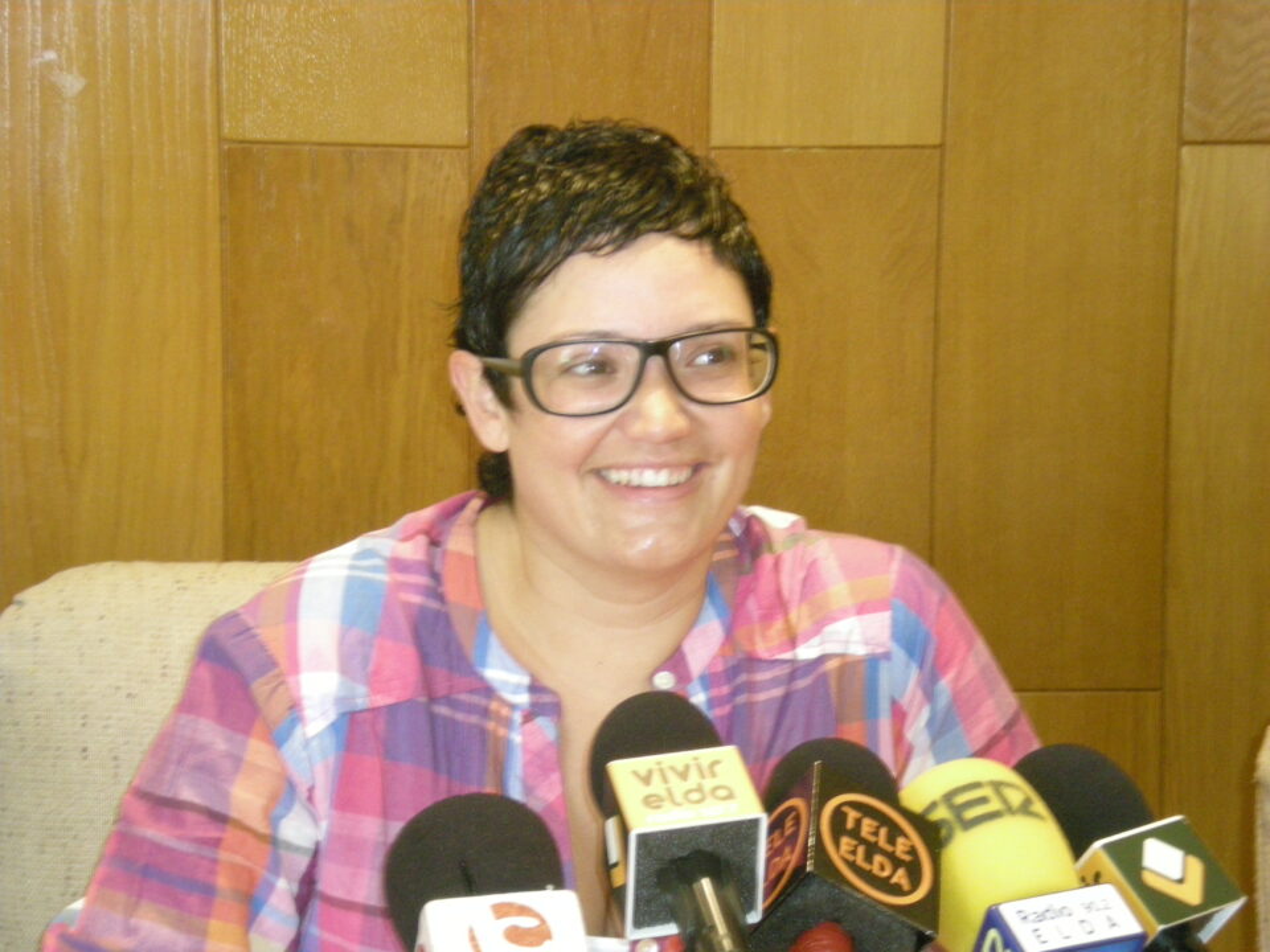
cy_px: 476
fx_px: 4182
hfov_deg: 17.3
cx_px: 635
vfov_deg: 13.0
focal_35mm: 114
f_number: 5.9
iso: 417
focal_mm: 18.9
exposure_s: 1/8
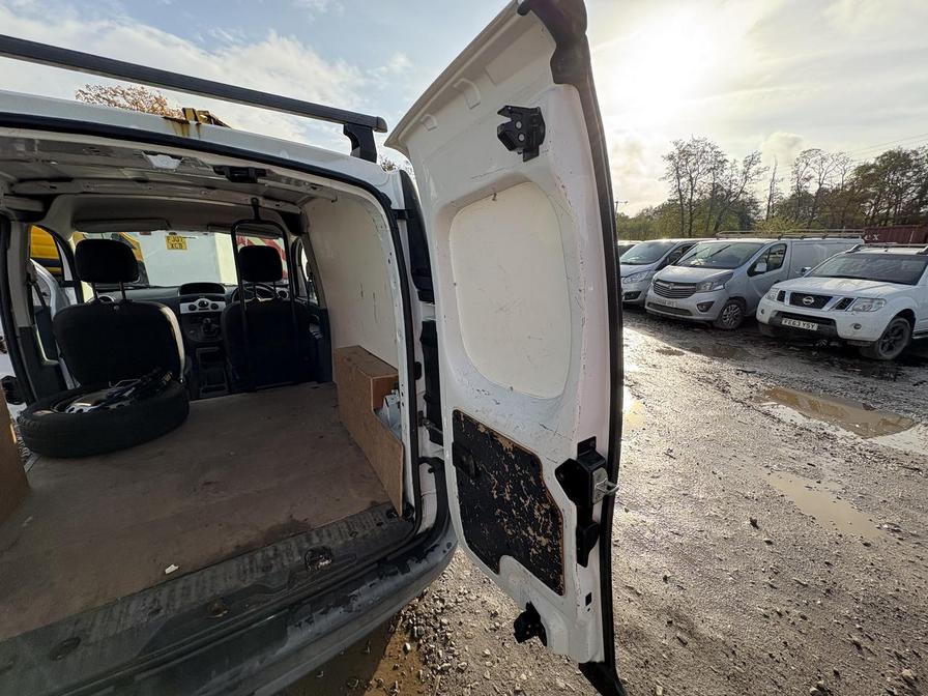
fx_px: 375
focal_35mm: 14
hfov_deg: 102.1
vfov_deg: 85.7
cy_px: 348
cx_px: 464
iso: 40
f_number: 2.2
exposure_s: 1/681
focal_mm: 2.22
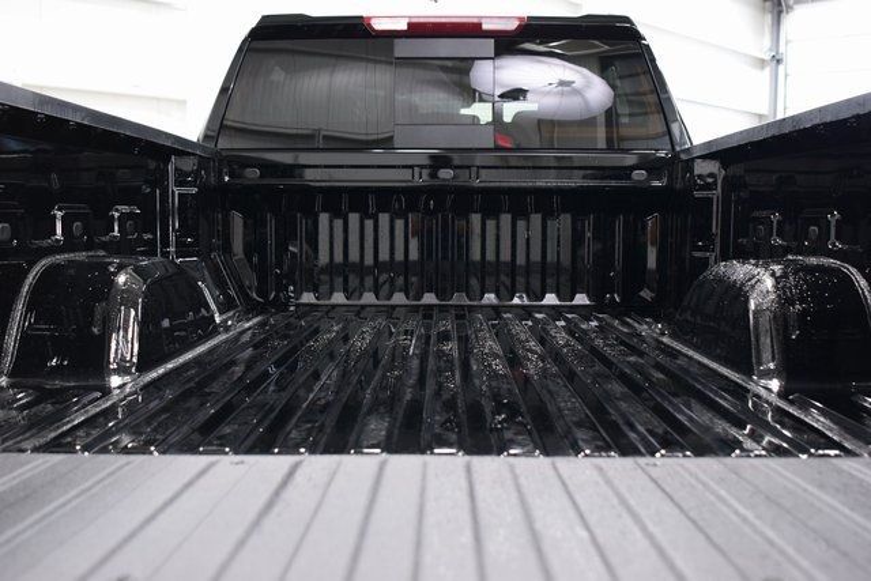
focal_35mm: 36
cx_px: 436
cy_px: 290
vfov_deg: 36.9
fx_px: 871
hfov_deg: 53.1
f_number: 2.8
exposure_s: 1/50
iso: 1600
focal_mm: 24
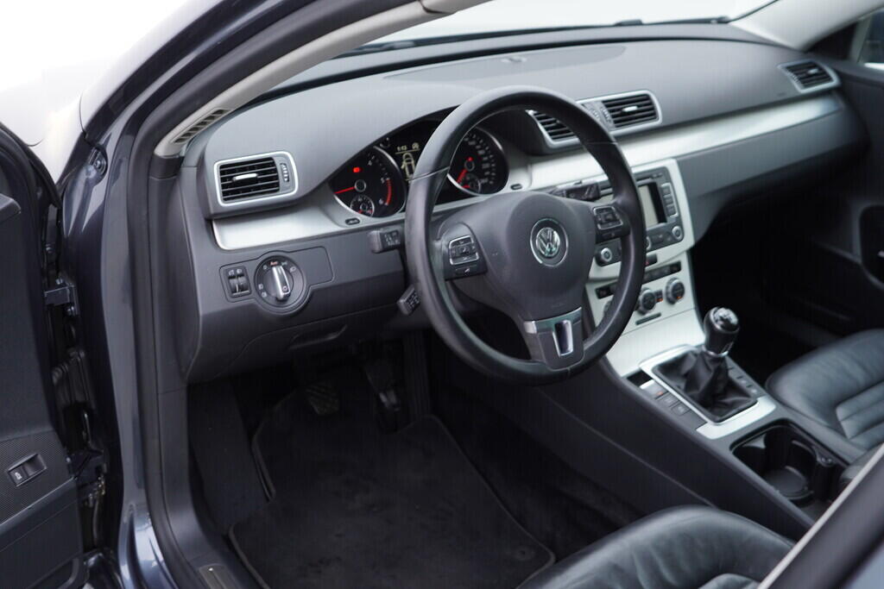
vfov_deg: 36.9
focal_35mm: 36
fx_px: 884
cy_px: 294
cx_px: 442
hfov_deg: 53.1
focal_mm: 24
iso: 125
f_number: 2.8
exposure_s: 1/40
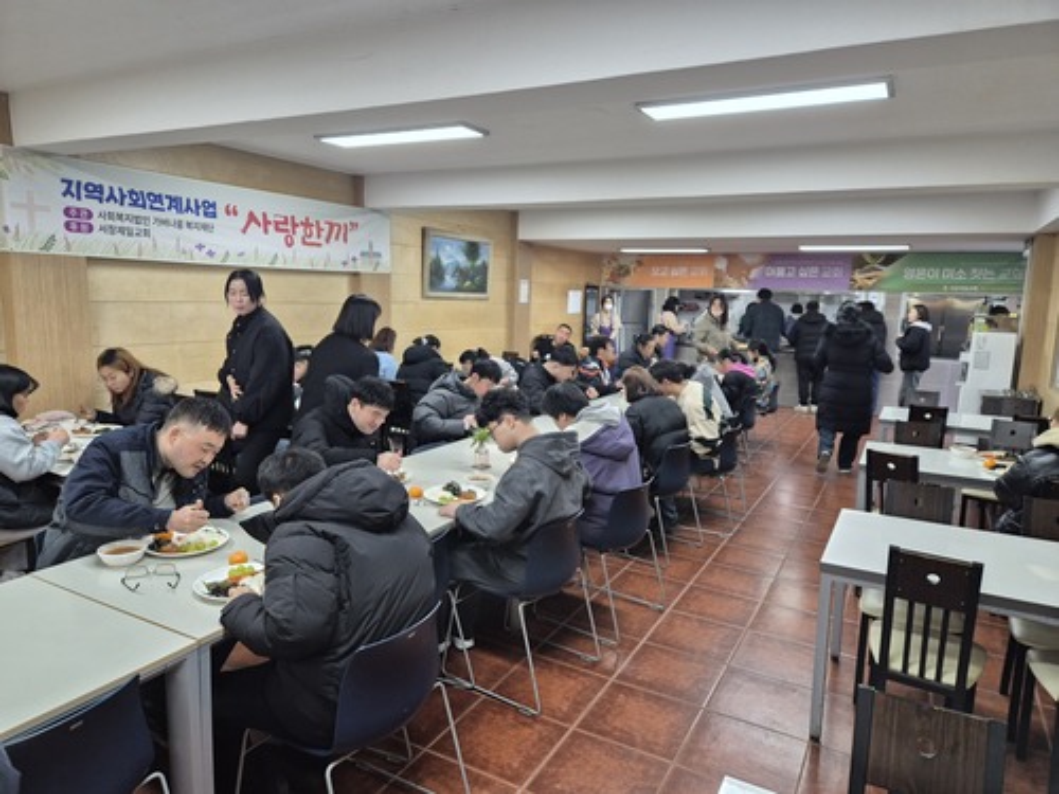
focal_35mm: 23
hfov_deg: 73.9
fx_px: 704
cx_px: 530
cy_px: 397
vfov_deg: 58.9
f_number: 1.8
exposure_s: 1/120
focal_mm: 5.4
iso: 250
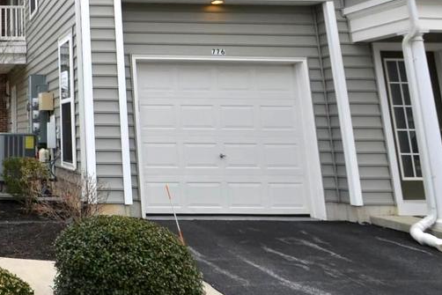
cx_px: -14
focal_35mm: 43
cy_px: -22
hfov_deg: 39.3
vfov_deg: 28.6
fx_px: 528
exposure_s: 1/200
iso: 100
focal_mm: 10
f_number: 7.1
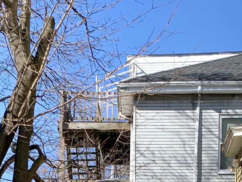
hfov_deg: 16.7
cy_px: 336
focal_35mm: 118
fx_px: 825
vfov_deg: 11.6
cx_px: 114
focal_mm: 4.25
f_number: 1.8
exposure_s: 1/1953
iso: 25
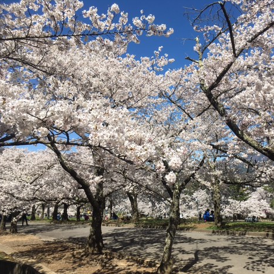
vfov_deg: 47.2
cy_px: 138
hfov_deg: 46.5
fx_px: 313
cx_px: 183
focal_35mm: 35
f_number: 2.2
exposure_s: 1/1672
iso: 25
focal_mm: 4.15
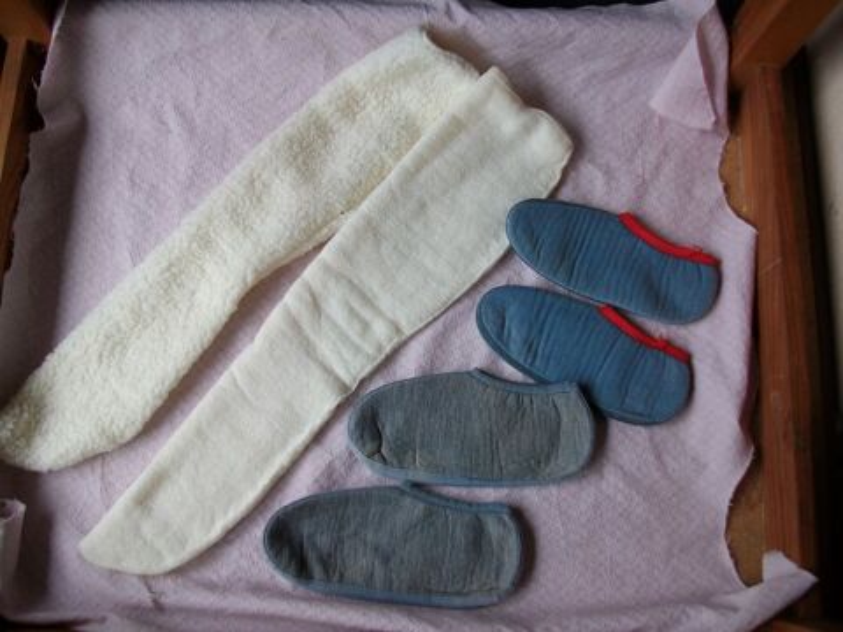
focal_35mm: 32
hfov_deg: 56.8
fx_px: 779
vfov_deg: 44.2
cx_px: 422
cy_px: 316
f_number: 2.9
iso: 80
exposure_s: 1/66
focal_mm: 5.7
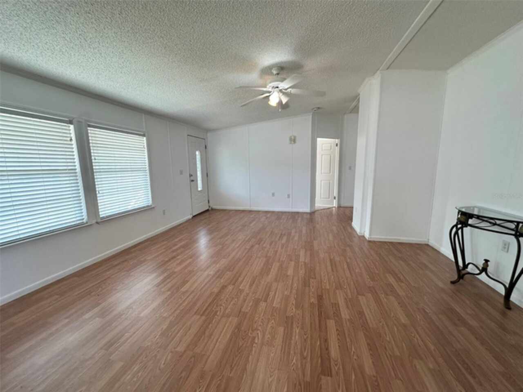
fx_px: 212
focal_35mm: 14
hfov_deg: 102.1
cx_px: 262
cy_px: 196
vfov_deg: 85.7
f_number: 2.2
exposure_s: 1/120
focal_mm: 2.22
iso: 125
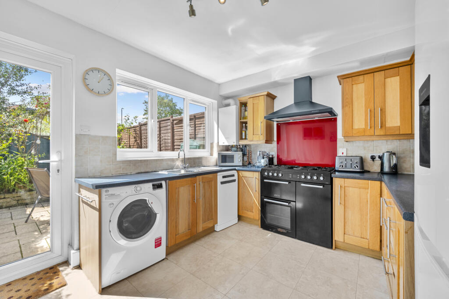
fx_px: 174
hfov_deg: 104.3
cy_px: 150
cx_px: 224
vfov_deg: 81.1
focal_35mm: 14
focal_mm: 14
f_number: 16
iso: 250
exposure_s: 1/5
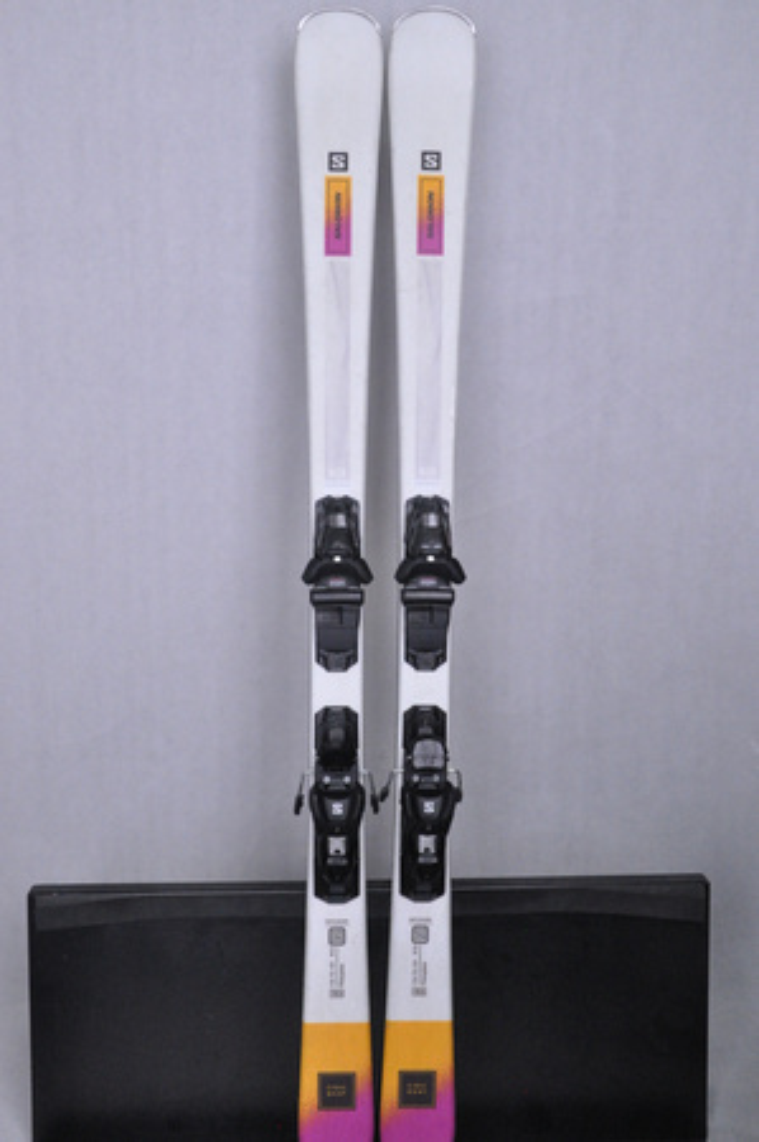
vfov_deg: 51.3
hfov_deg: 35.4
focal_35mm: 38
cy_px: 571
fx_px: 1189
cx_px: 380
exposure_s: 1/125
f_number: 9.5
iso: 3200
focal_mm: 25
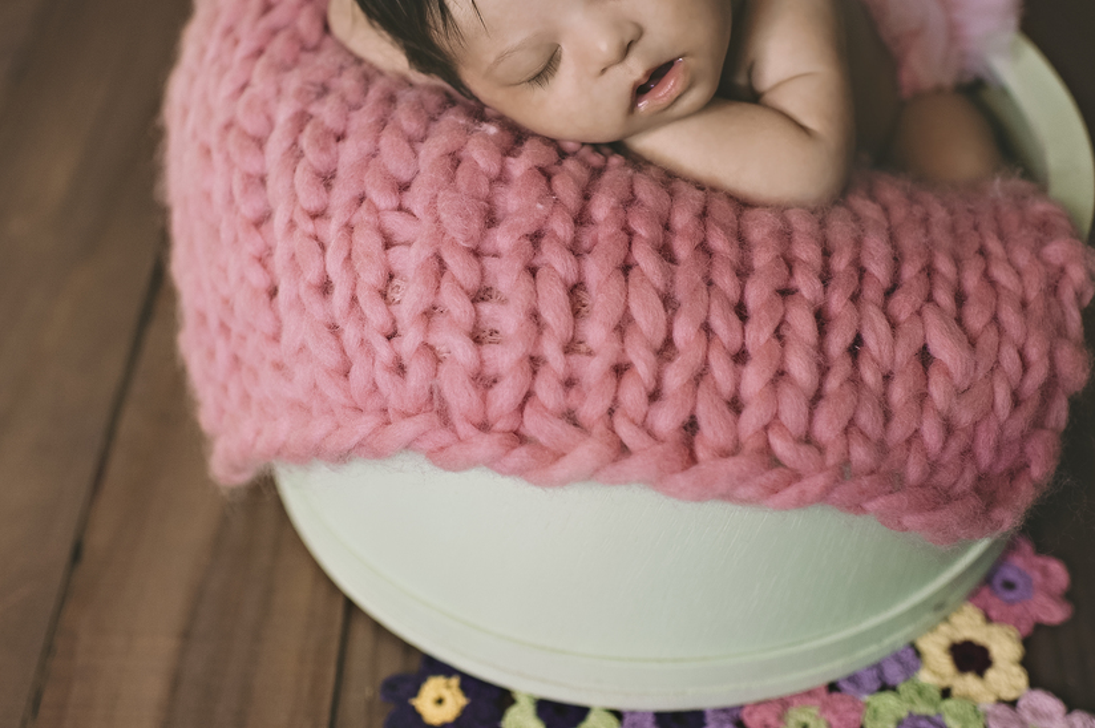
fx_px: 1550
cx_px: 534
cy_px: 235
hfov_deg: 38.9
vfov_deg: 26.3
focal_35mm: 51
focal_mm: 35
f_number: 2.2
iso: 500
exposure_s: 1/200
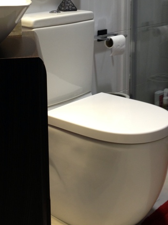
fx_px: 440
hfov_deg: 21.6
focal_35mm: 68
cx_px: 82
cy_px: 27
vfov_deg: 27.6
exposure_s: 1/20
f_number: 2.4
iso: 50
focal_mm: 4.28
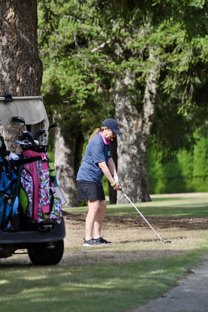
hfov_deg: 3.8
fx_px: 3137
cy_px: 157
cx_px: 104
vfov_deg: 5.7
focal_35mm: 362
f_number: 5.3
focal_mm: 240
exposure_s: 1/1250
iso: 400
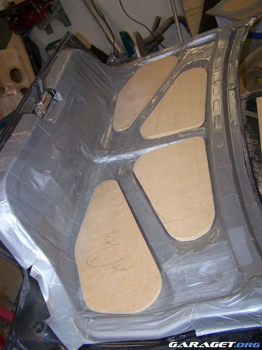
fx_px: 383
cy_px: 175
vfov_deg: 49.0
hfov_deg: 37.7
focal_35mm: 38
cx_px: 131
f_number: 2.8
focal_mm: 6.3
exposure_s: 1/60
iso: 80
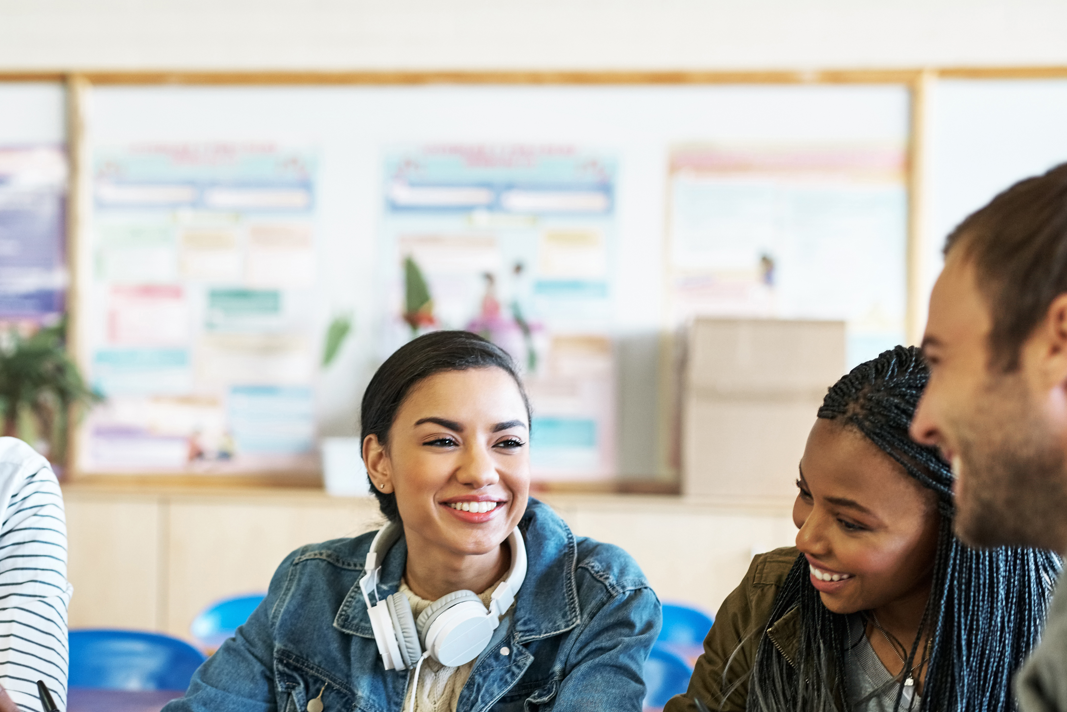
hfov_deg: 24.0
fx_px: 2490
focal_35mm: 84
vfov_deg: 16.2
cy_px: 552
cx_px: 324
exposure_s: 1/250
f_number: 2
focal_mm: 50
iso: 400
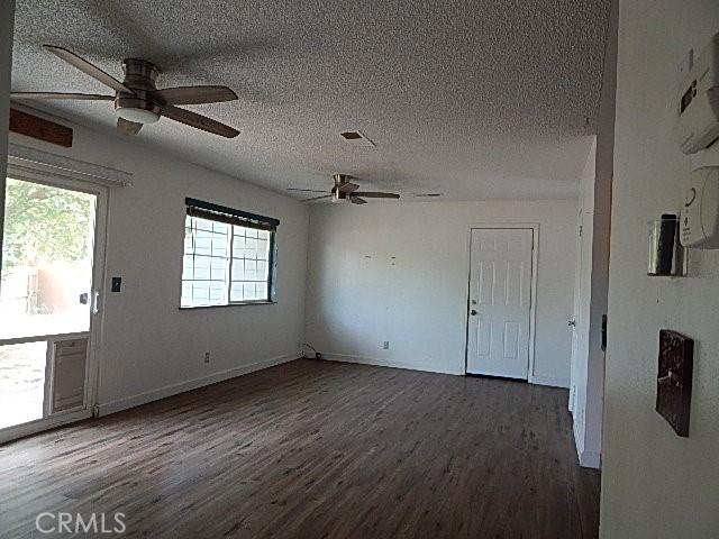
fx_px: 457
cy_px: 270
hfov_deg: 76.4
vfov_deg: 61.1
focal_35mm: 22
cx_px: 360
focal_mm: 4
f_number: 3
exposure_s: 1/30
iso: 220
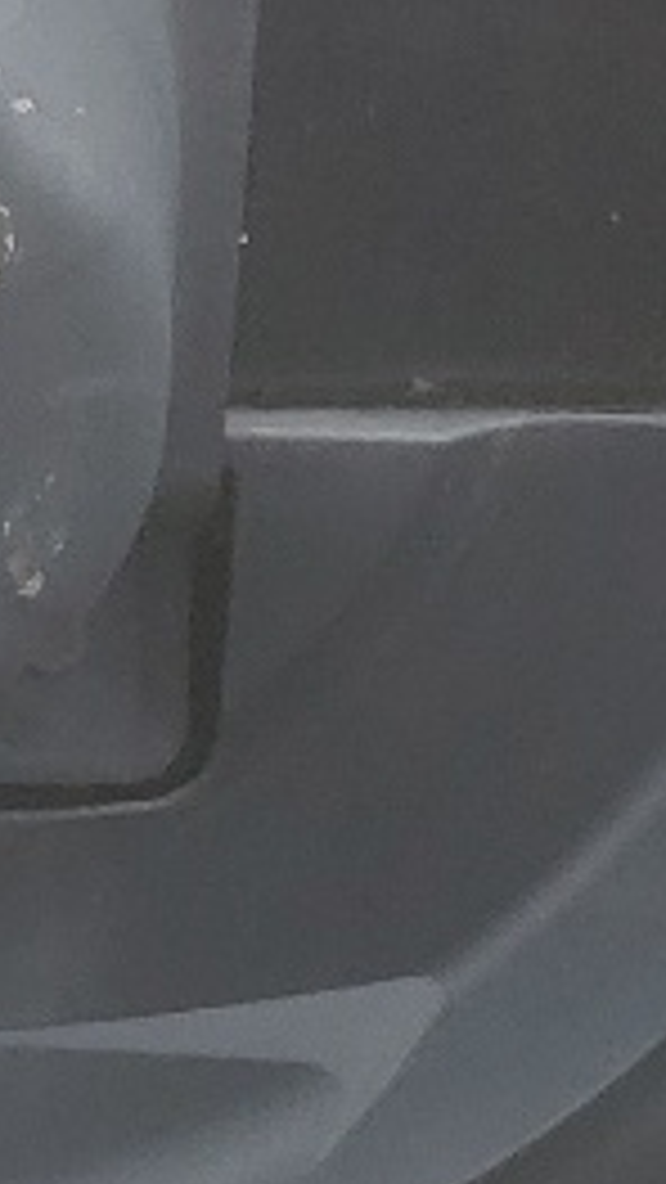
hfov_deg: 6.7
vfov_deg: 12.3
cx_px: -918
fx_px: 5398
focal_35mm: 172
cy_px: -189
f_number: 1.5
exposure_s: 1/588
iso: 50
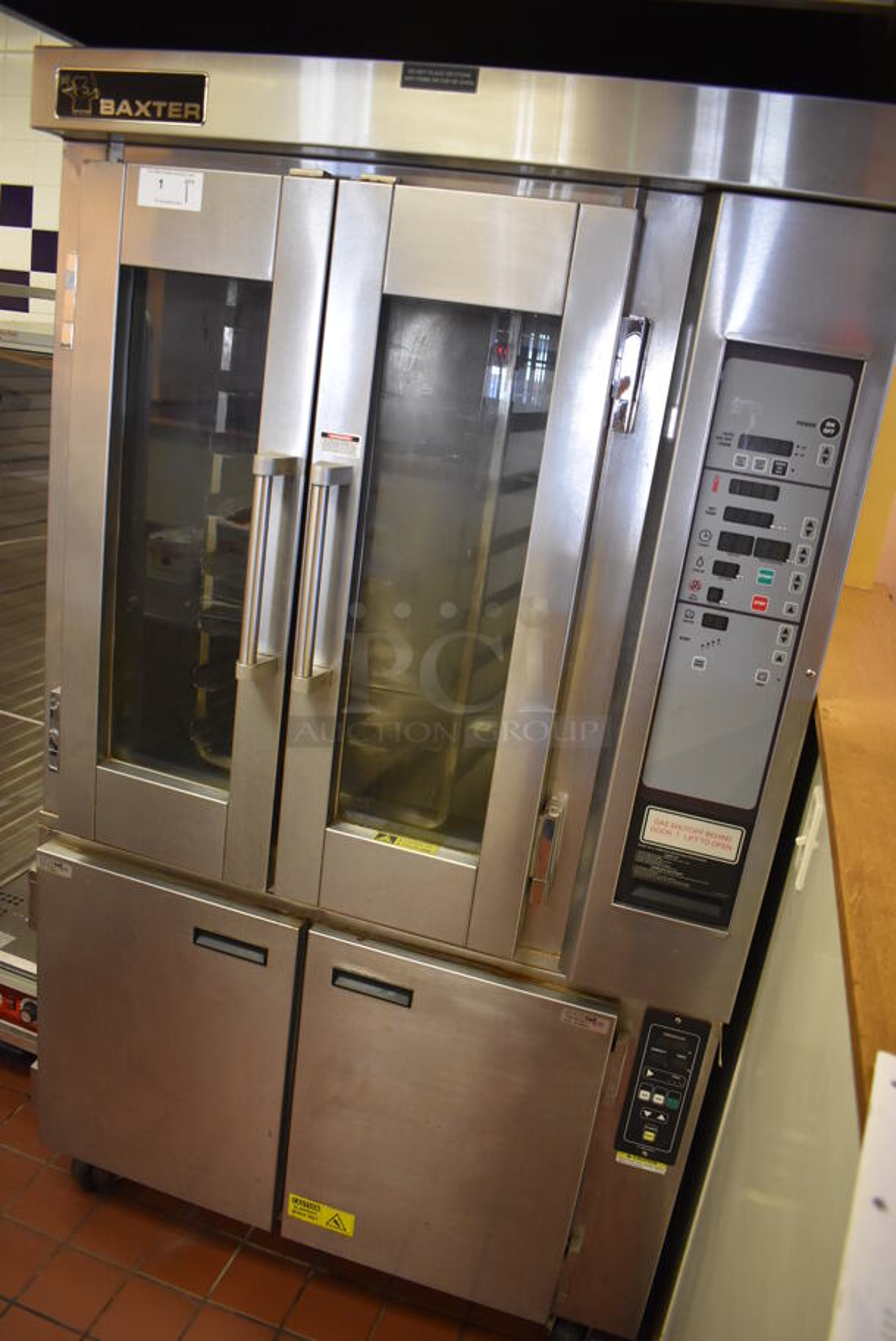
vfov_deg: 67.3
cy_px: 670
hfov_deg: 48.0
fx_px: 1006
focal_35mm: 27
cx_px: 448
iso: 2000
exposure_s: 1/125
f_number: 3.5
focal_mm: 18
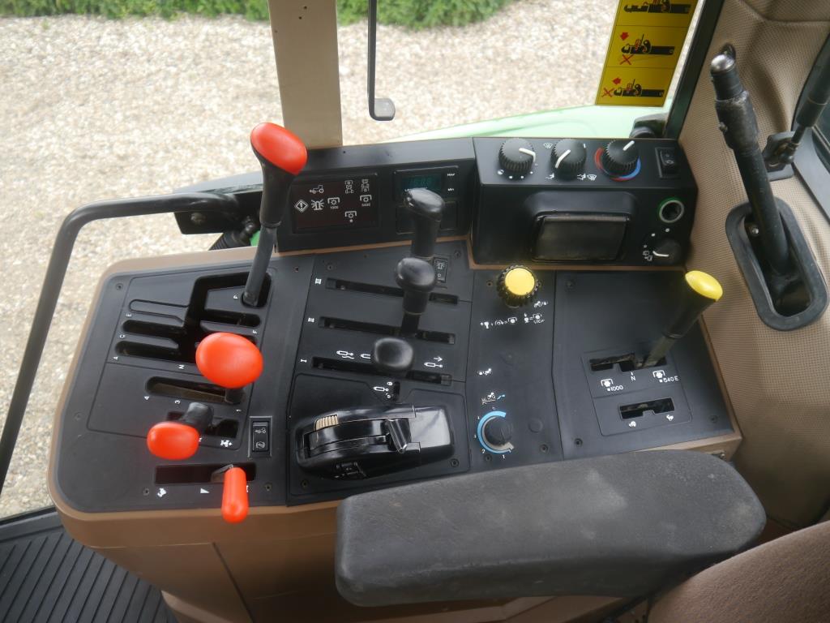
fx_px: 671
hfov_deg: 63.4
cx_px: 415
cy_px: 312
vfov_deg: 49.7
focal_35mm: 28
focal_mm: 14
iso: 160
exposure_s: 1/80
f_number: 3.5
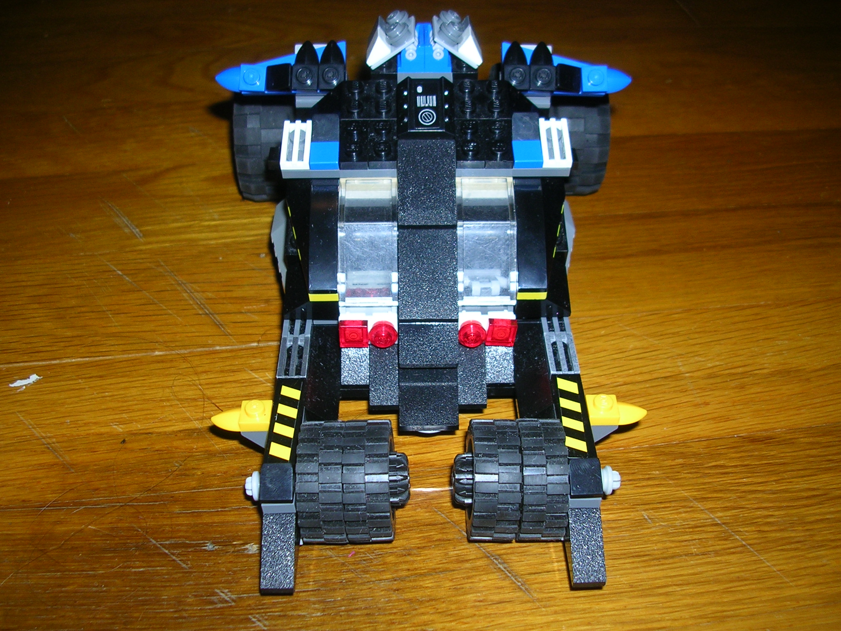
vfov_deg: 37.7
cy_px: 316
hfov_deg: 49.0
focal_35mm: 38
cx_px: 420
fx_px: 923
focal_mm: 5.8
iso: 50
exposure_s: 1/60.1
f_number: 2.8
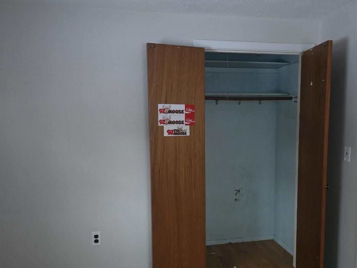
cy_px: 158
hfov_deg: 58.2
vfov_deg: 45.2
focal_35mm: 31
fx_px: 320
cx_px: 199
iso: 1600
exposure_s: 1/30
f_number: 1.7
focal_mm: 6.3
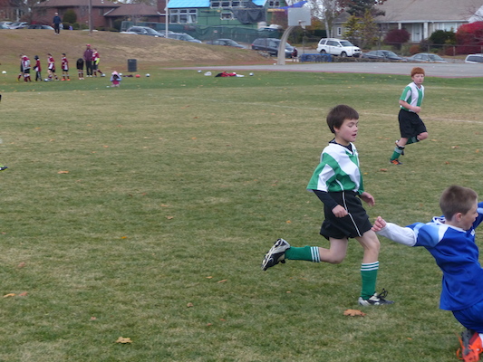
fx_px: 1242
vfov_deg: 16.6
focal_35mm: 89
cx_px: 242
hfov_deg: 22.0
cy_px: 181
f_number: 2.8
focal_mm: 16
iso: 250
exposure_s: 1/500
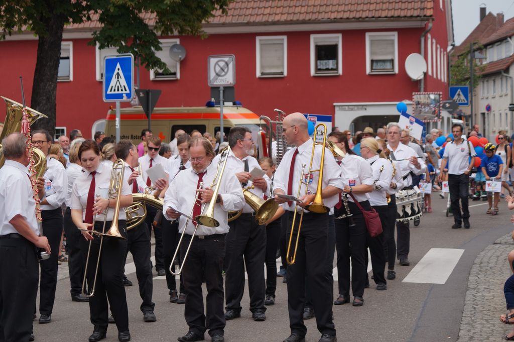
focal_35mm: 82
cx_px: 257
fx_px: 1177
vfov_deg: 16.5
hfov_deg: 24.6
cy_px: 171
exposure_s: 1/320
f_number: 5.6
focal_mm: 55
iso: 100
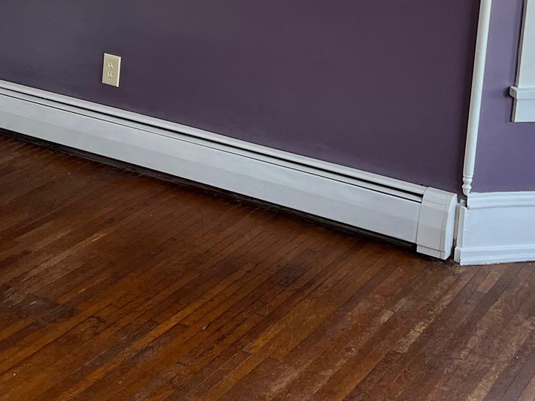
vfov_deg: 19.0
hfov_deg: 26.3
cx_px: 264
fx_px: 1144
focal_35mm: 74
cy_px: -60
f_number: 1.5
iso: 125
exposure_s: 1/110
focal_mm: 5.7
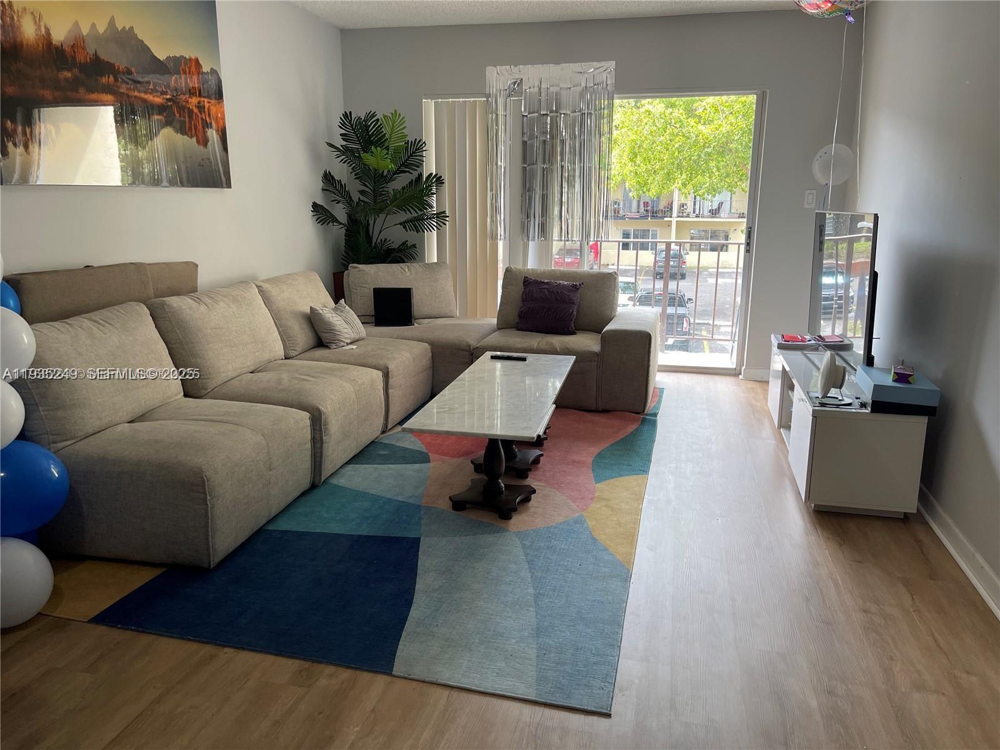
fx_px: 722
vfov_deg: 54.9
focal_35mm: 25
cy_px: 375
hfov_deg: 69.4
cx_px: 500
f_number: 1.6
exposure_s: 1/120
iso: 64
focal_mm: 5.1
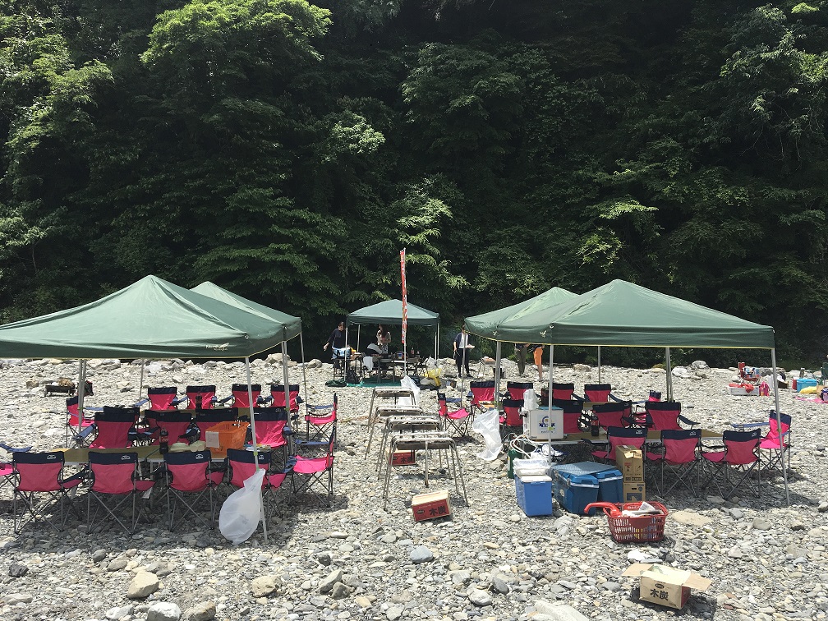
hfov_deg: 61.7
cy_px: 310
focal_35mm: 29
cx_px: 414
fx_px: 694
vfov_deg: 48.2
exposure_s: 1/1637
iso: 25
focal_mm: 4.15
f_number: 2.2
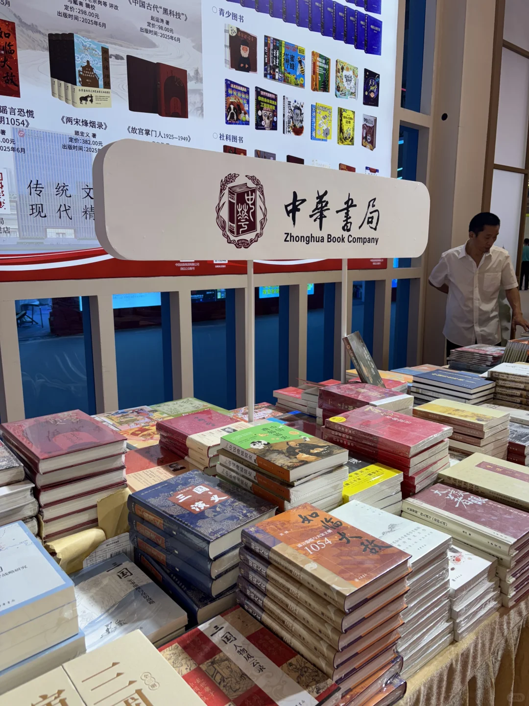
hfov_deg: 53.1
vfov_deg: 67.3
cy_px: 353
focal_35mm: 26
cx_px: 264
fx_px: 530
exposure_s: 1/100
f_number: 1.6
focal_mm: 5.96
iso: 32
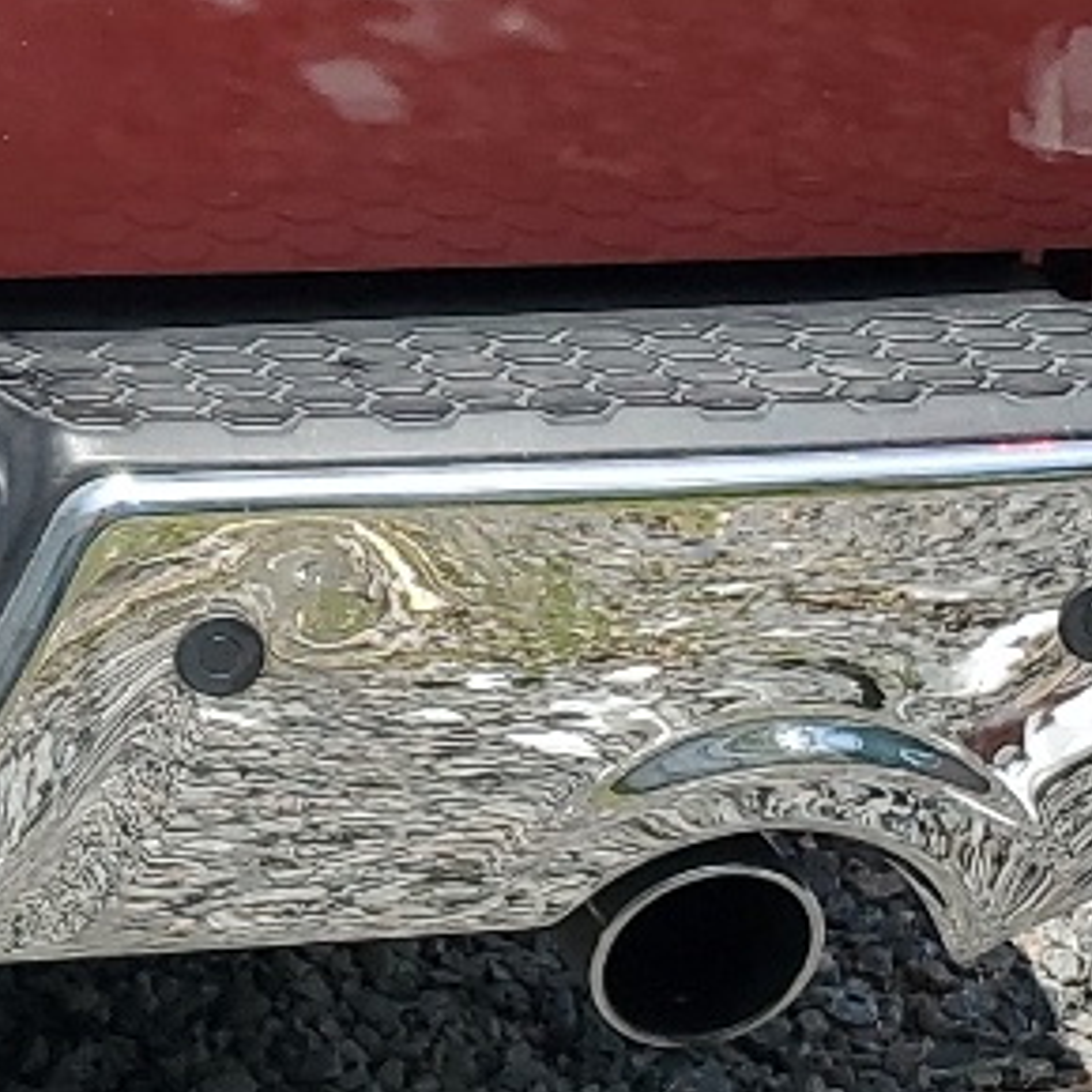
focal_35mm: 127
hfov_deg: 12.7
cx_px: -768
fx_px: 4533
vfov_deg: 13.1
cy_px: -437
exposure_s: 1/2500
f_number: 1.5
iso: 50
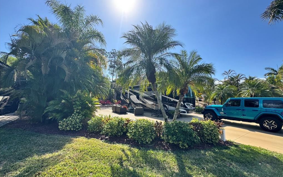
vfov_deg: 74.8
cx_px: 142
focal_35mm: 15
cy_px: 92
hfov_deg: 101.5
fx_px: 116
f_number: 2.2
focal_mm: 2.22
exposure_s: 1/1094
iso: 50
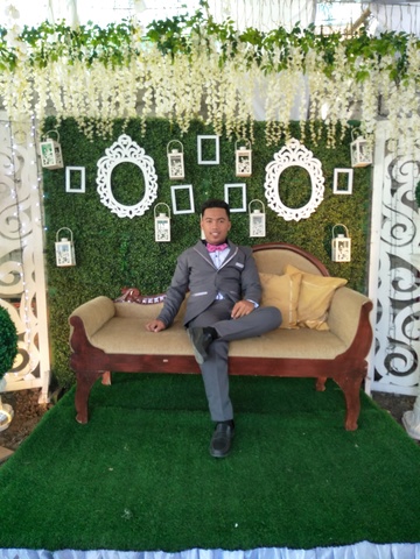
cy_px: 280
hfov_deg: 66.0
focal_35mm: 20
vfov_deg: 81.7
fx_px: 324
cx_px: 210
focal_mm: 3.46
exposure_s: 1/30
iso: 92
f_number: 2.2
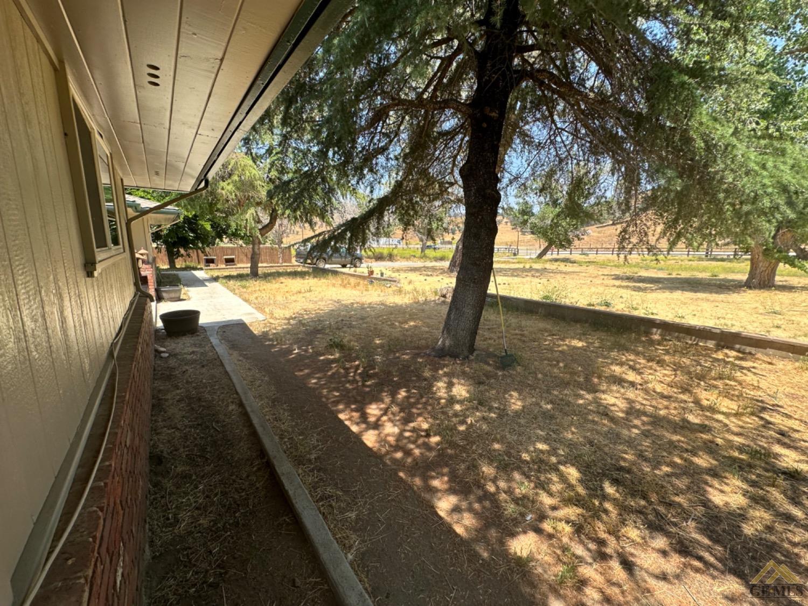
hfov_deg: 102.1
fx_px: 327
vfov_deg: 85.7
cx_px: 404
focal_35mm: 14
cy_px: 303
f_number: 2.2
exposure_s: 1/861
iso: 40
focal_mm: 2.22
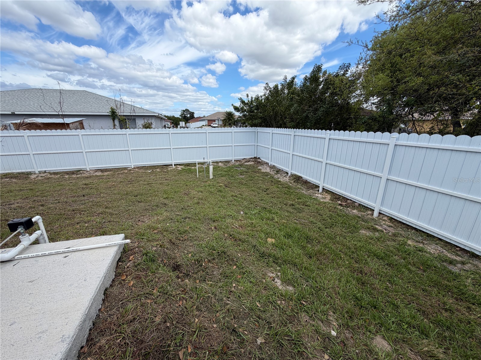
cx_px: 240
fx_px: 195
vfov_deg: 85.7
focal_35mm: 14
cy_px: 180
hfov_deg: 102.1
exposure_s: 1/770
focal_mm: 2.22
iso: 25
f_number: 2.2
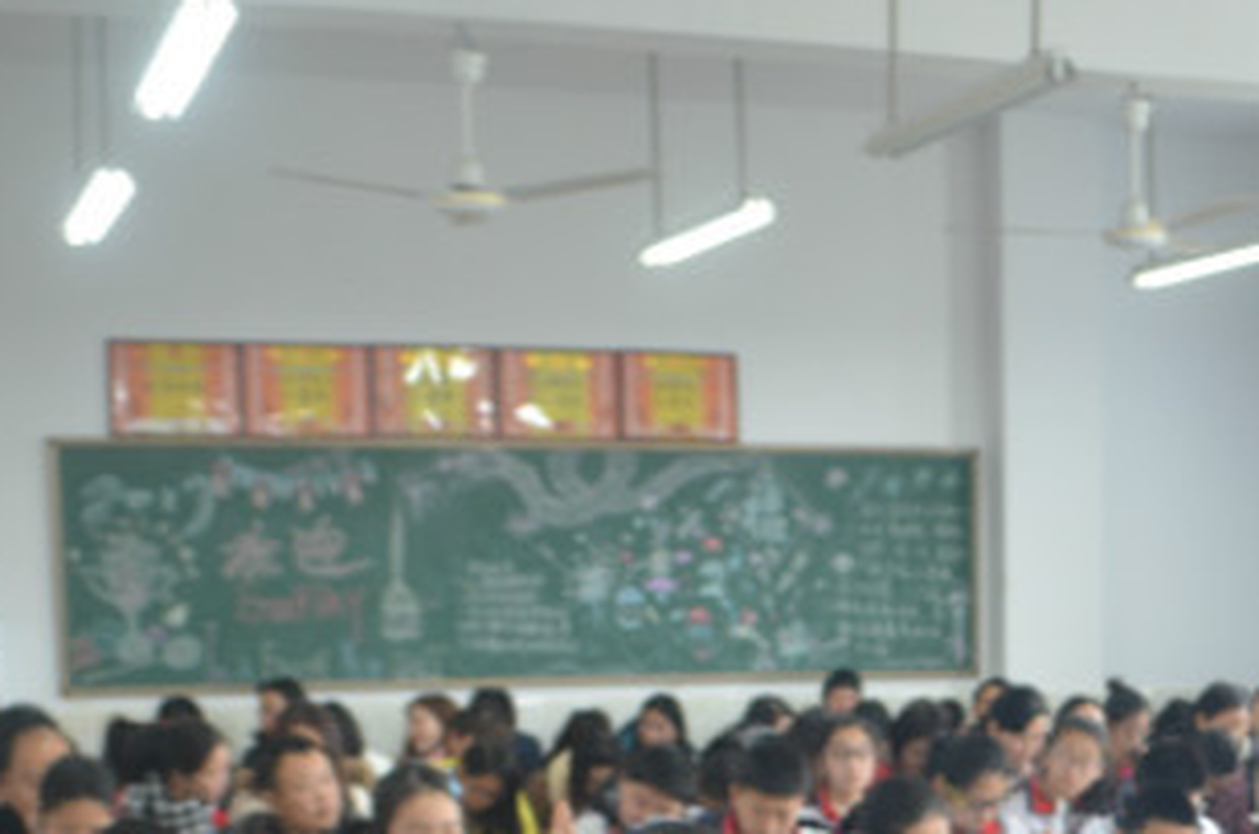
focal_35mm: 136
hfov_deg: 15.0
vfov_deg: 9.9
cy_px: 1000
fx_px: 4757
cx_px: 887
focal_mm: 35
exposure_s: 1/30
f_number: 5
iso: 500
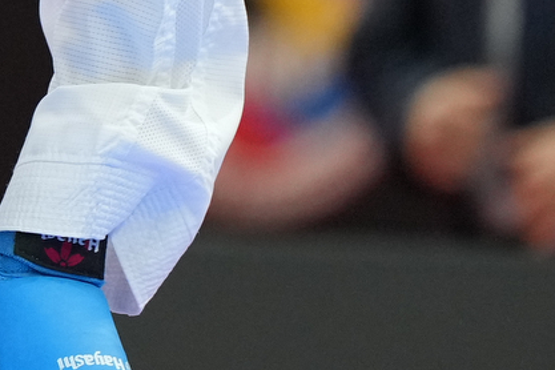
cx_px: -286
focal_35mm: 1200
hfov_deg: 1.7
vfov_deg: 1.1
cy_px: -248
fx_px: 18499
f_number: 2.8
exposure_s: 1/1000
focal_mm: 200
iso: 2500
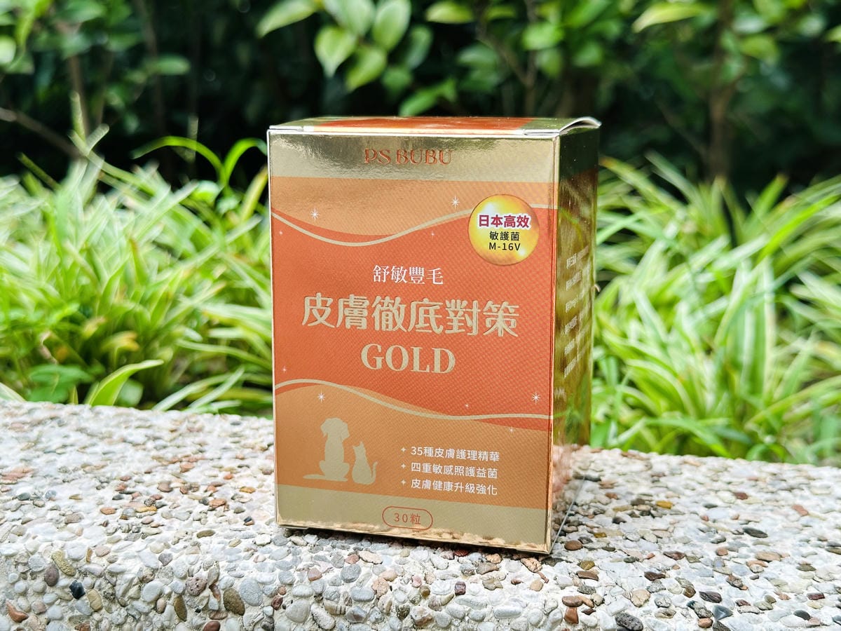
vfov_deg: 30.3
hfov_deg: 39.7
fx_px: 1166
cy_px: 316
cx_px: 420
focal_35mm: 48
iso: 50
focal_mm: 6.86
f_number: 1.78
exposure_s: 1/121
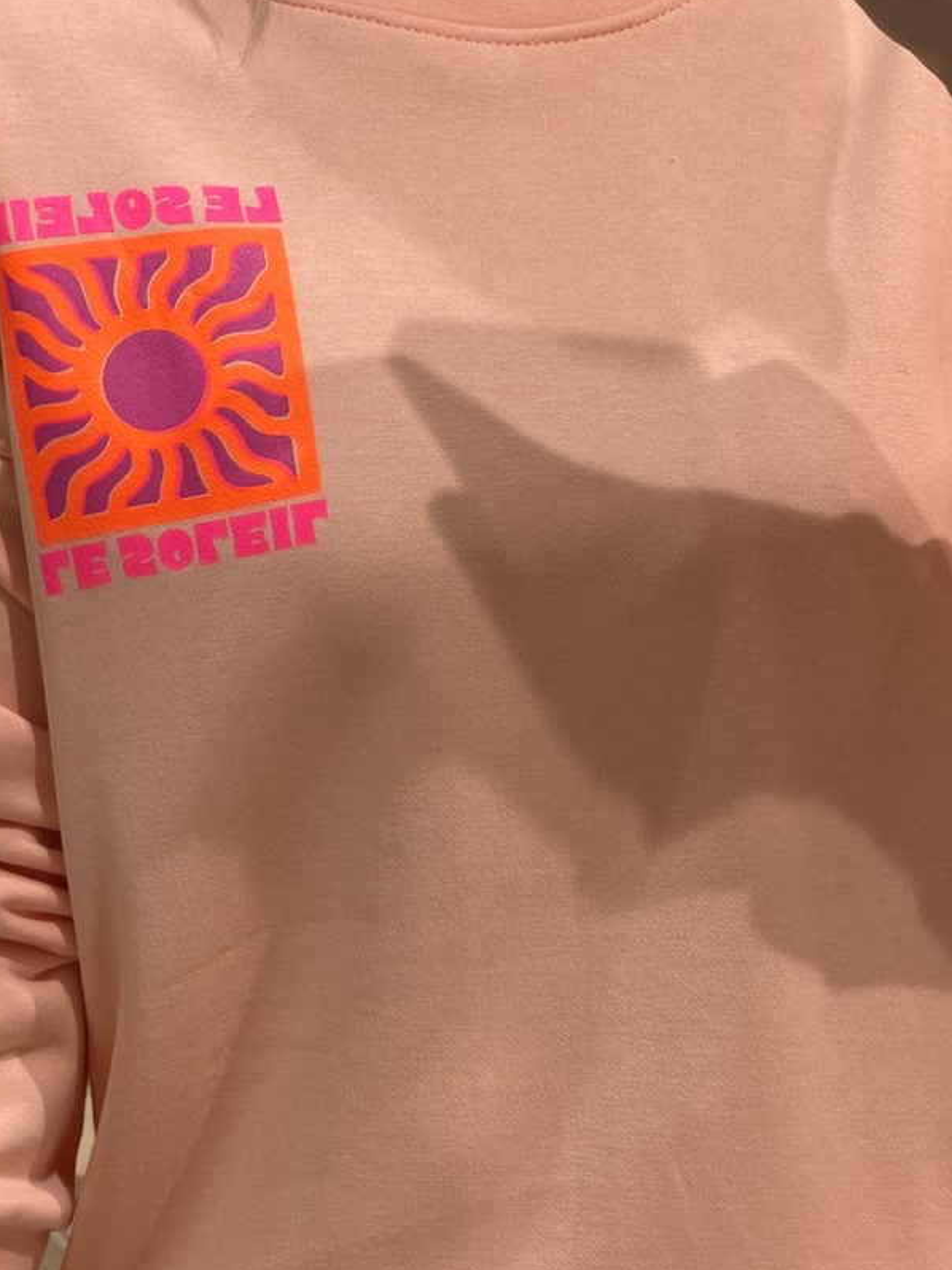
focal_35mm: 179
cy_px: 668
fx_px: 6567
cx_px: 556
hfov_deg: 8.3
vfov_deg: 11.0
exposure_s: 1/100
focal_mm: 16.89
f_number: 2.8
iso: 125
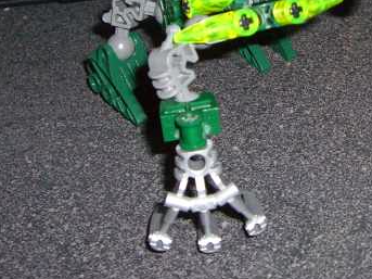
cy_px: 50
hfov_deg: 26.8
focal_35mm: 71
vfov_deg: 20.4
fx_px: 763
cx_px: 309
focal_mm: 6.2
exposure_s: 1/60
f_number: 2.7
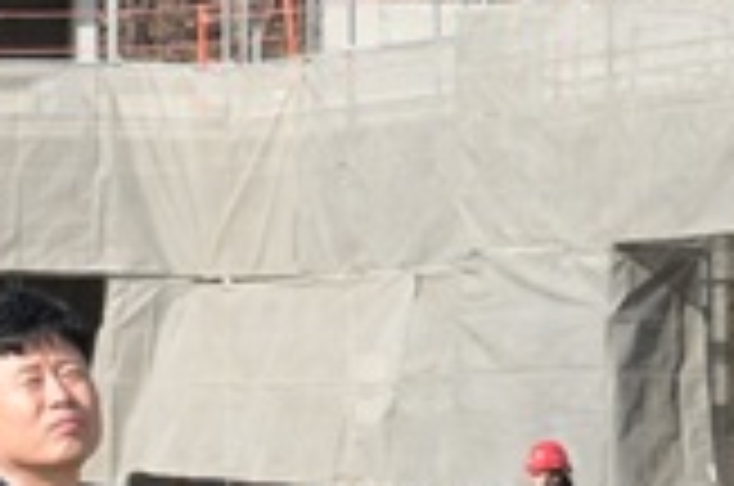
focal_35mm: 214
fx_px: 4355
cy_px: 225
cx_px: -369
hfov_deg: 9.4
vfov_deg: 6.4
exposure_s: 1/400
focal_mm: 58
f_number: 22
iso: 1600
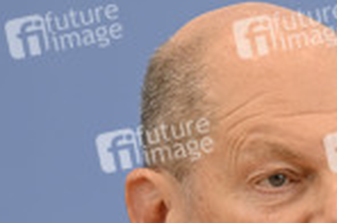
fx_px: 3419
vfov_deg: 3.7
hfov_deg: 5.6
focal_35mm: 366
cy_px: 316
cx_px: 322
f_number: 2.8
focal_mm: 120
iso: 1000
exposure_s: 1/800
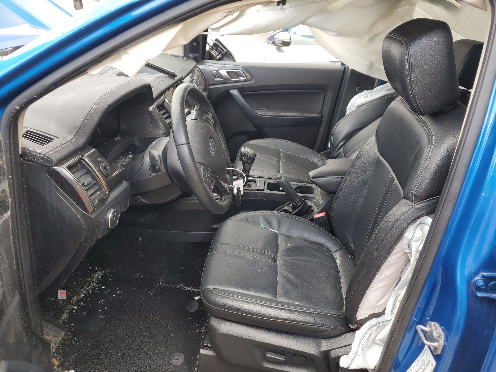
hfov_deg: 67.3
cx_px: 248
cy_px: 186
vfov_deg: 53.1
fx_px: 373
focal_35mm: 26
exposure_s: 1/196
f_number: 1.5
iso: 50
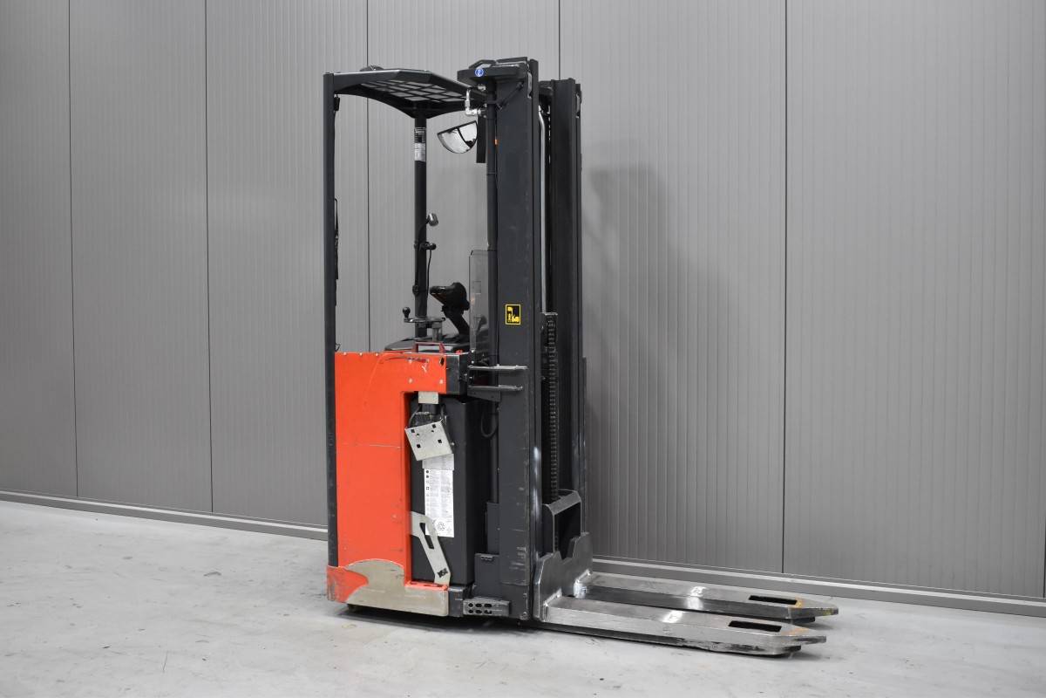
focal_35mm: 36
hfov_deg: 53.1
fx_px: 1046
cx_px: 523
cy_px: 349
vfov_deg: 36.9
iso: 1600
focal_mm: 24
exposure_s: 1/40
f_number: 5.6
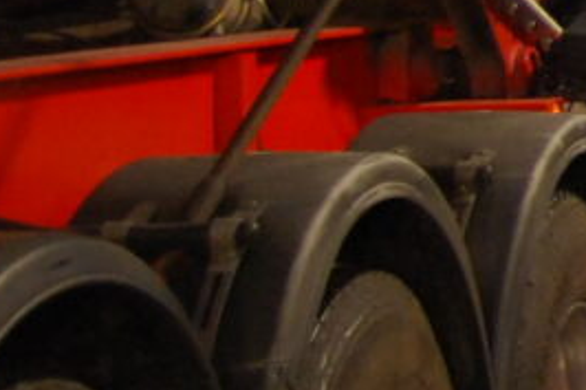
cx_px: 1875
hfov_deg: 8.5
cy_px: -305
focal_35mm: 195
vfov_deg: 6.9
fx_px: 3172
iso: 560
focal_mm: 18
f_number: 3.5
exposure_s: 1/30
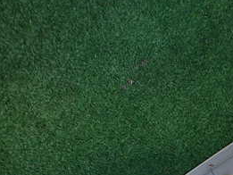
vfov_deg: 20.6
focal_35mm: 69
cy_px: 175
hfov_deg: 26.5
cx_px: 237
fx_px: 465
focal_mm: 5.4
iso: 320
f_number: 2.3
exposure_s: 1/125
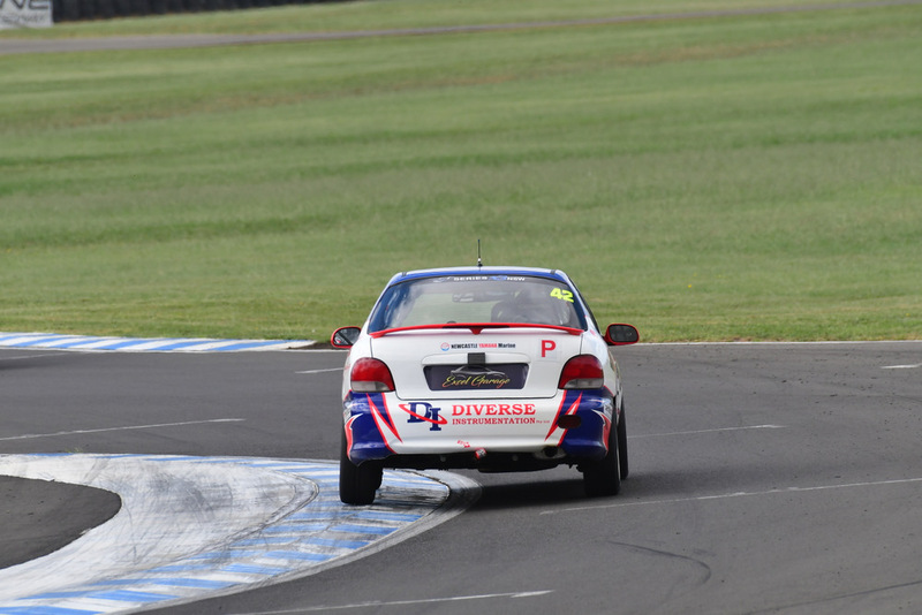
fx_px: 19214
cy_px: 308
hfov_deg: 2.7
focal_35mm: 750
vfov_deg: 1.8
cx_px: 461
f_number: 9
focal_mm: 500
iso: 400
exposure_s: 1/500
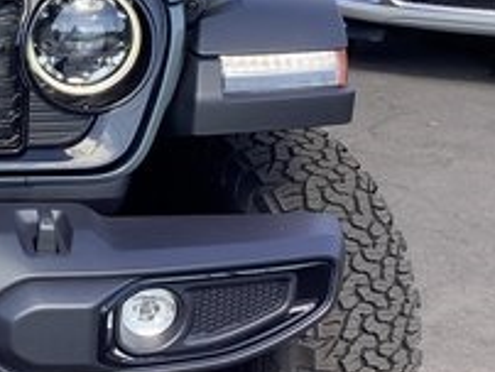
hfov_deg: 18.2
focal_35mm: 98
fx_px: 1403
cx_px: -201
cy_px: 132
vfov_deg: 15.1
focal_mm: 3.3
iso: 25
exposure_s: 1/158
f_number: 2.4
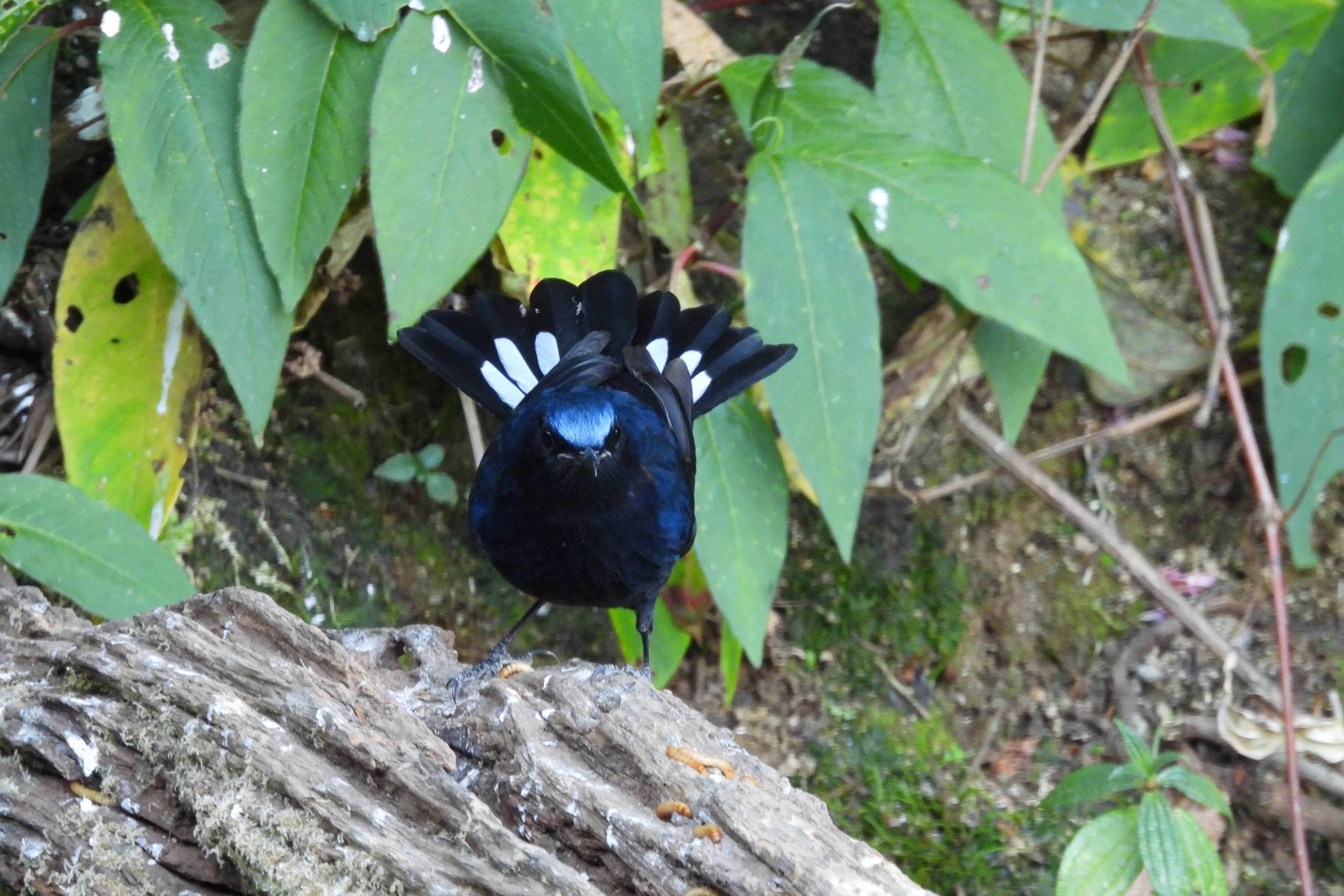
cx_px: 672
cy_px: 502
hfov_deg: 2.0
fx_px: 38860
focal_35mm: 1041
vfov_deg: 1.3
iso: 720
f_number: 5.6
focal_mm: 178
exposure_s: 1/60
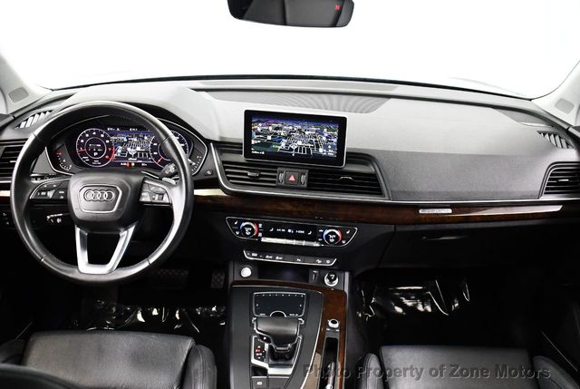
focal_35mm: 36
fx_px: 581
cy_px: 194
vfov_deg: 37.0
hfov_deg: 53.1
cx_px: 290
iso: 3200
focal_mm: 18
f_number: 3.5
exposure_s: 1/60
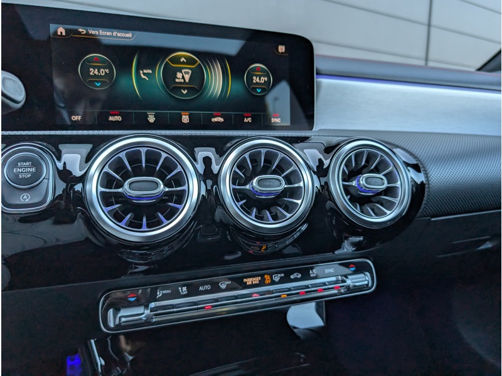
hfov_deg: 71.6
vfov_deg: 56.8
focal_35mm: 24
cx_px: 251
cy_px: 188
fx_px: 348
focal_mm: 6.9
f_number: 1.68
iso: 144
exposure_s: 1/250
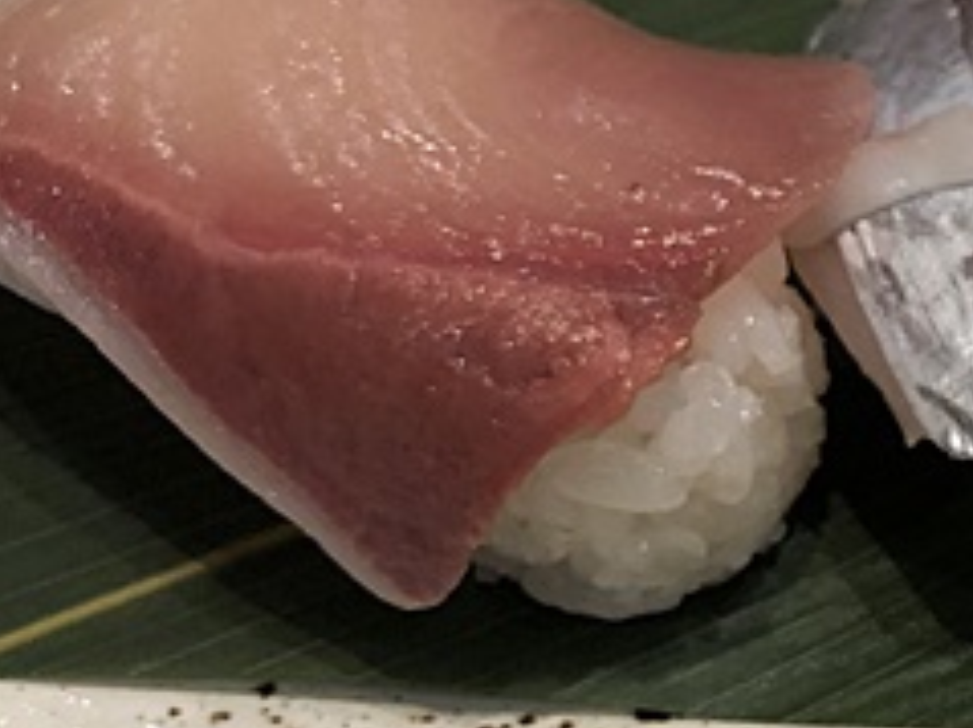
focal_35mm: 82
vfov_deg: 18.0
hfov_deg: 21.4
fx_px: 2304
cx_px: 1291
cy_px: 340
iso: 40
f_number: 1.8
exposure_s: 1/17
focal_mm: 3.99
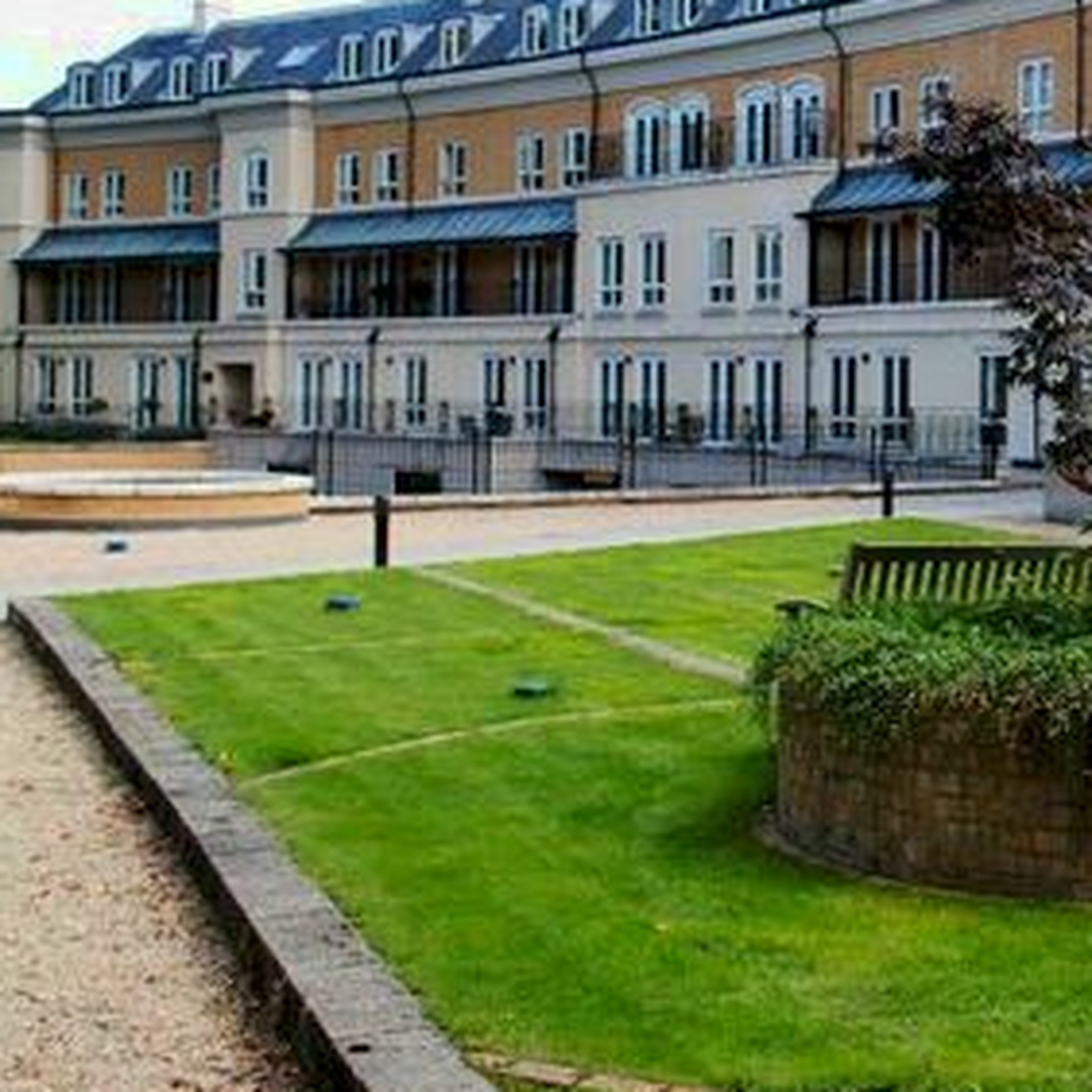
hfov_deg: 28.2
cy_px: 319
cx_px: 1096
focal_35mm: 57
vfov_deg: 29.7
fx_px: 2034
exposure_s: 1/125
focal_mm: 18
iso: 100
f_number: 5.6
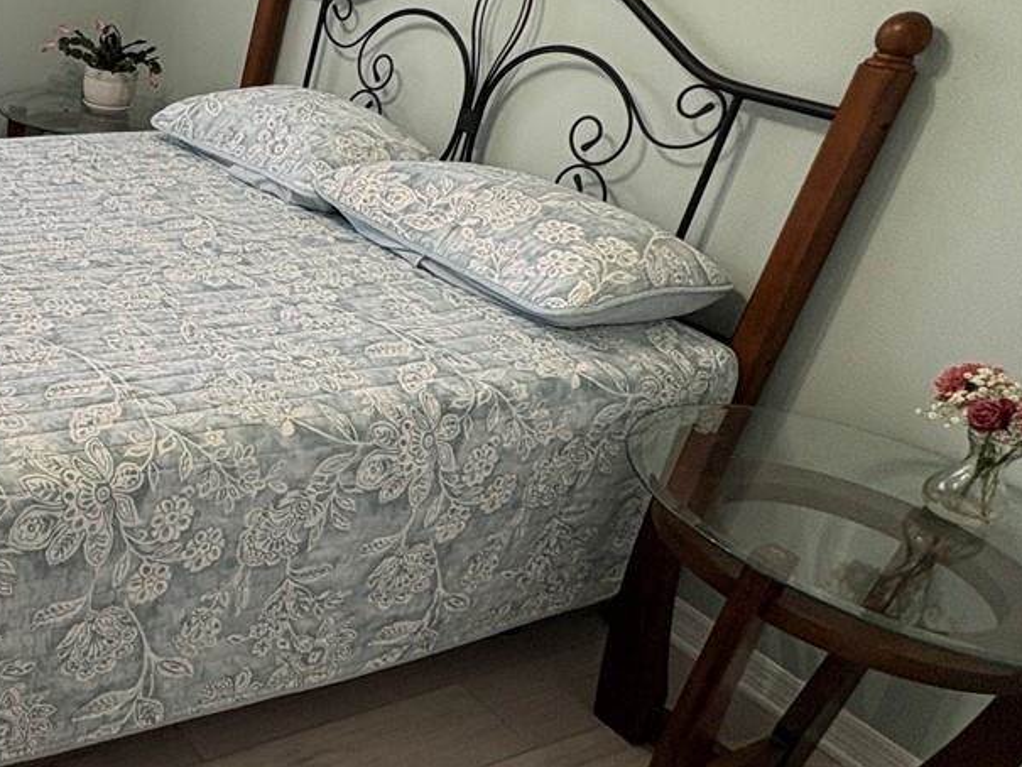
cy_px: 323
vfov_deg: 38.6
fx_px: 1093
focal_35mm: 37
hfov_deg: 41.1
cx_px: -78
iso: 160
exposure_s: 1/60
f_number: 2.2
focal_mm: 2.22
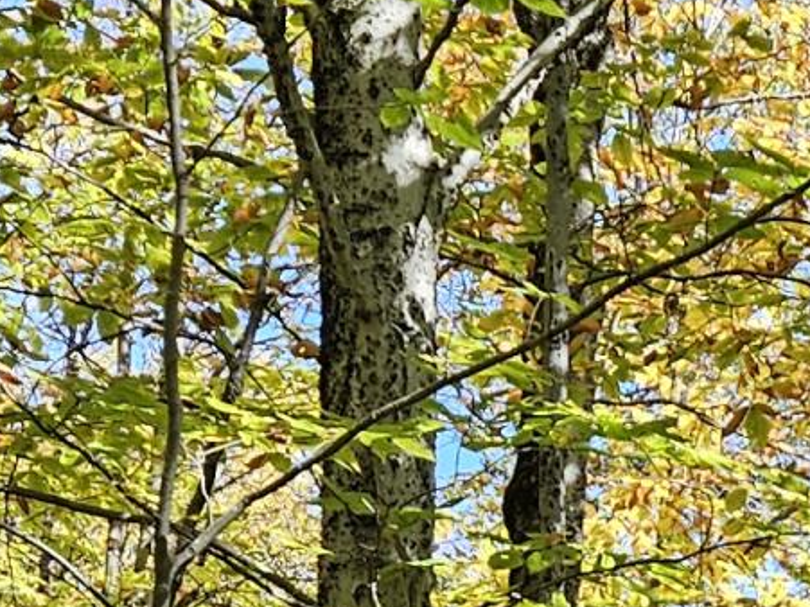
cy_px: 959
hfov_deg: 12.6
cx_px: 1018
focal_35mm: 153
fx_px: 3579
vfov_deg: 9.4
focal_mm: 5.4
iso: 25
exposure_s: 1/241
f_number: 1.8
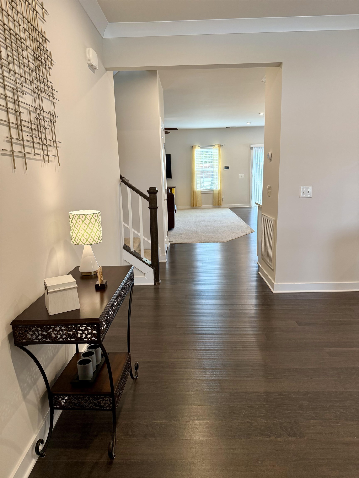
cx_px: 180
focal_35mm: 24
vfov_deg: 71.6
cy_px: 239
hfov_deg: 56.8
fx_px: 332
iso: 200
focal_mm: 6.76
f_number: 1.78
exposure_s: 1/120
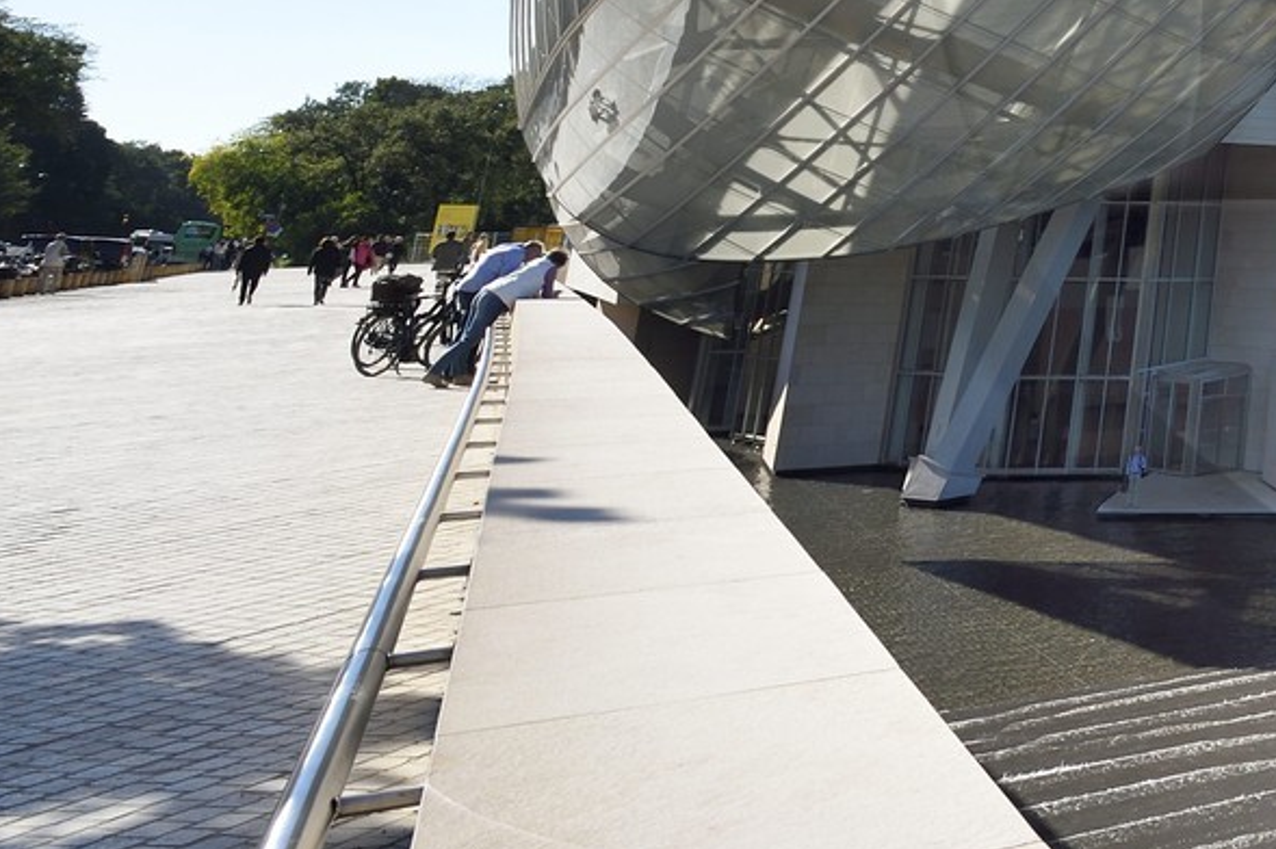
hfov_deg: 33.8
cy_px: -152
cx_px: 1714
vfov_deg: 30.2
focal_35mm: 38
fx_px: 1346
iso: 200
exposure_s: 1/250
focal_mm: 14
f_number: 13
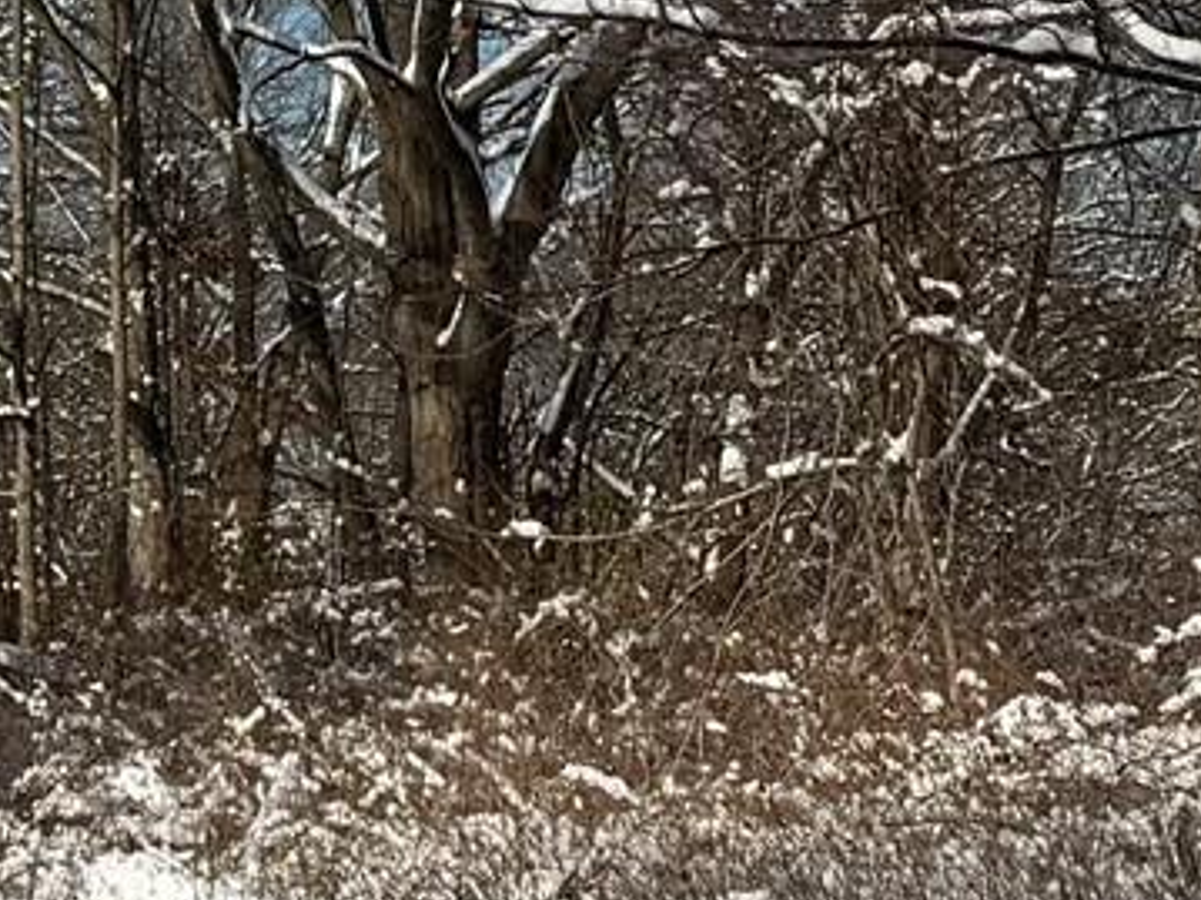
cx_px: -458
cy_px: 335
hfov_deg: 13.7
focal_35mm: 137
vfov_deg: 10.8
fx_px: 4752
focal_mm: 6.76
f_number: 1.78
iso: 80
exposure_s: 1/9091
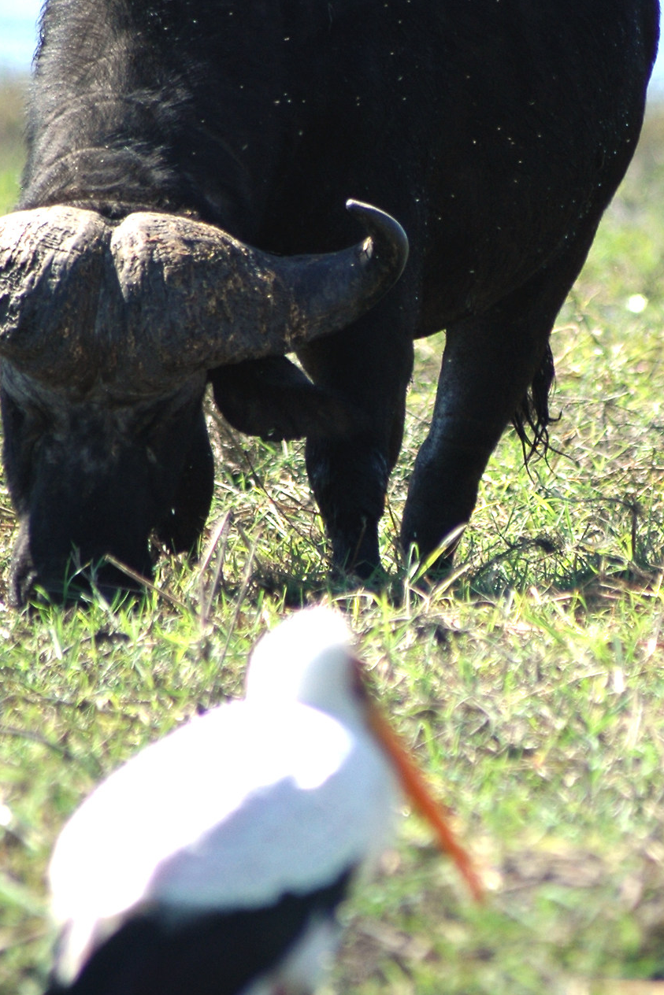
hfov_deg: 1.8
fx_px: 21241
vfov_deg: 2.7
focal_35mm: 768
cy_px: 326
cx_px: 424
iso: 200
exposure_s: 1/400
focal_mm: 270
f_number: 5.6
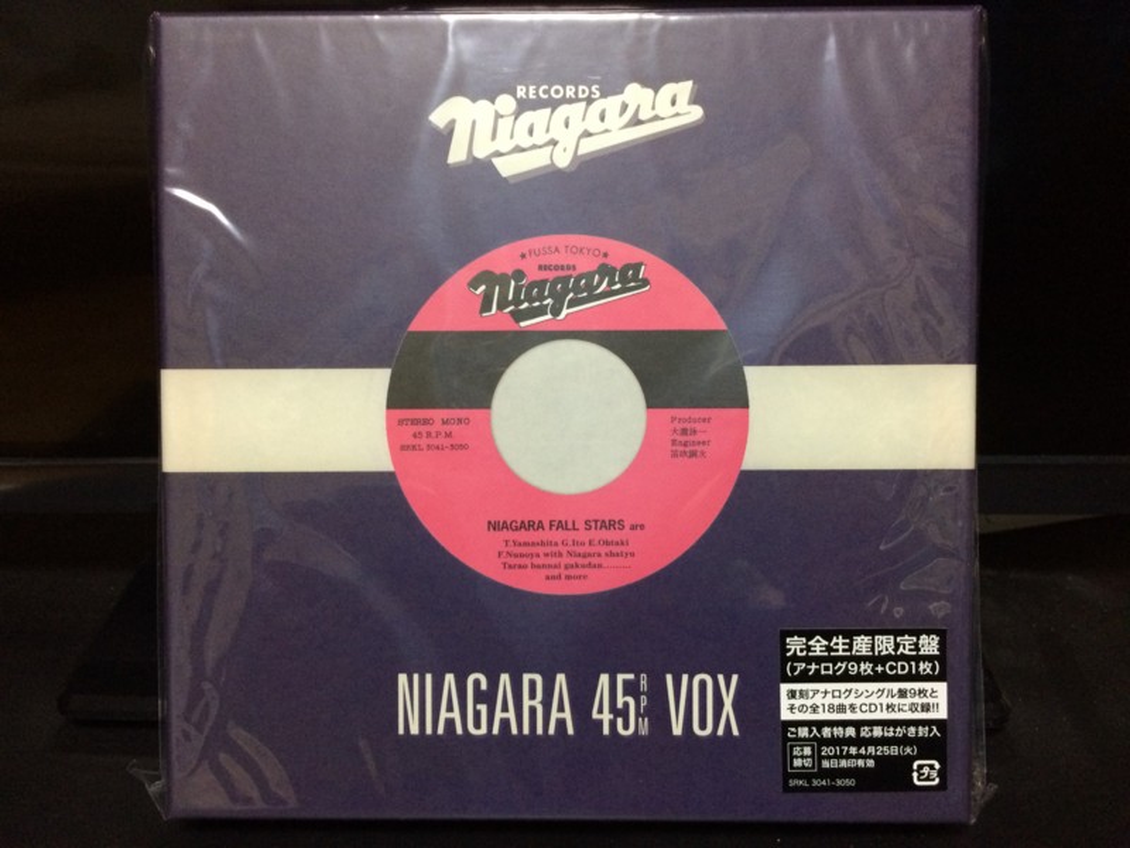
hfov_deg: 61.7
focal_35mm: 29
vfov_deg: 48.2
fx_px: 947
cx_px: 565
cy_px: 424
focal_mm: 4.15
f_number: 2.2
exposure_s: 1/30
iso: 200
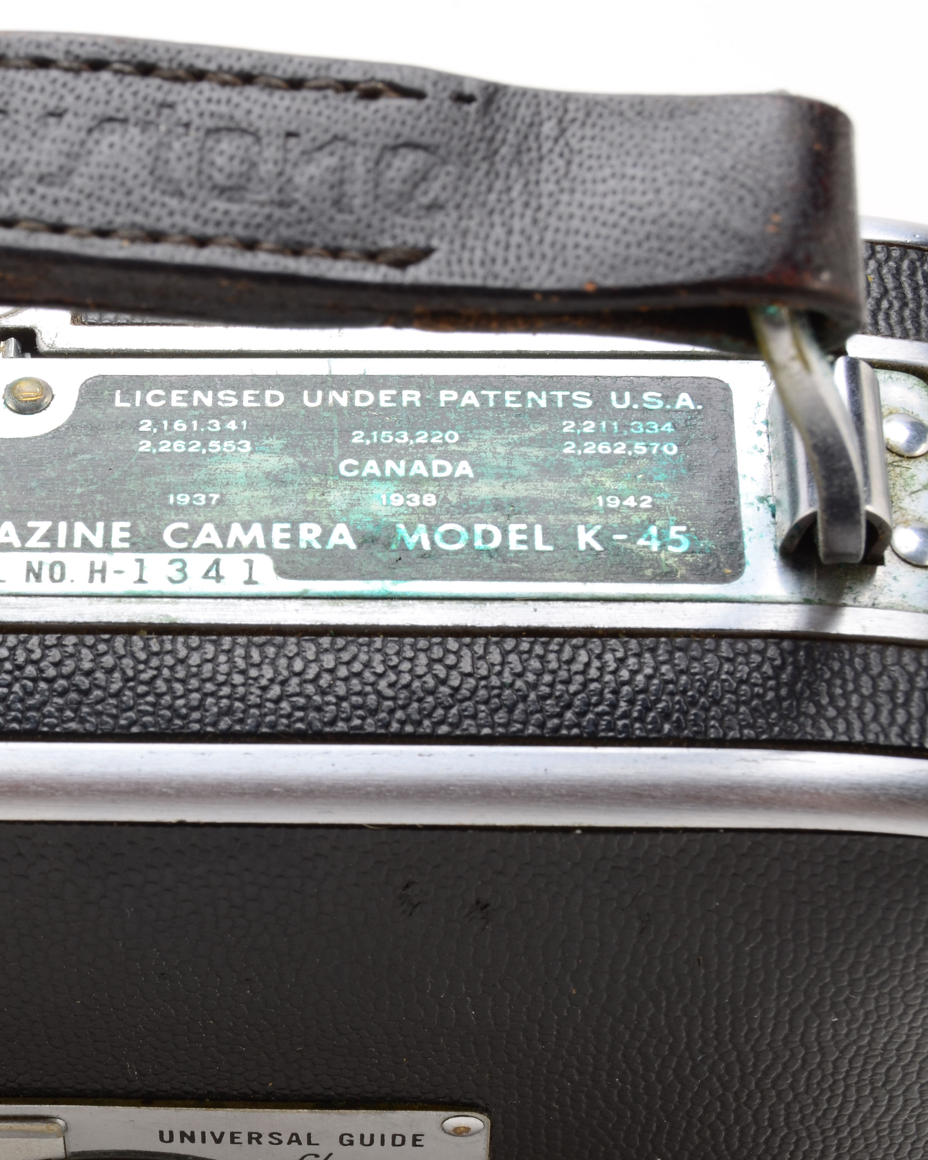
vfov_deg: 16.3
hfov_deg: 13.0
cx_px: 86
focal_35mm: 118
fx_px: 4041
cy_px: 579
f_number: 18
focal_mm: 55
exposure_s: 1/160
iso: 100
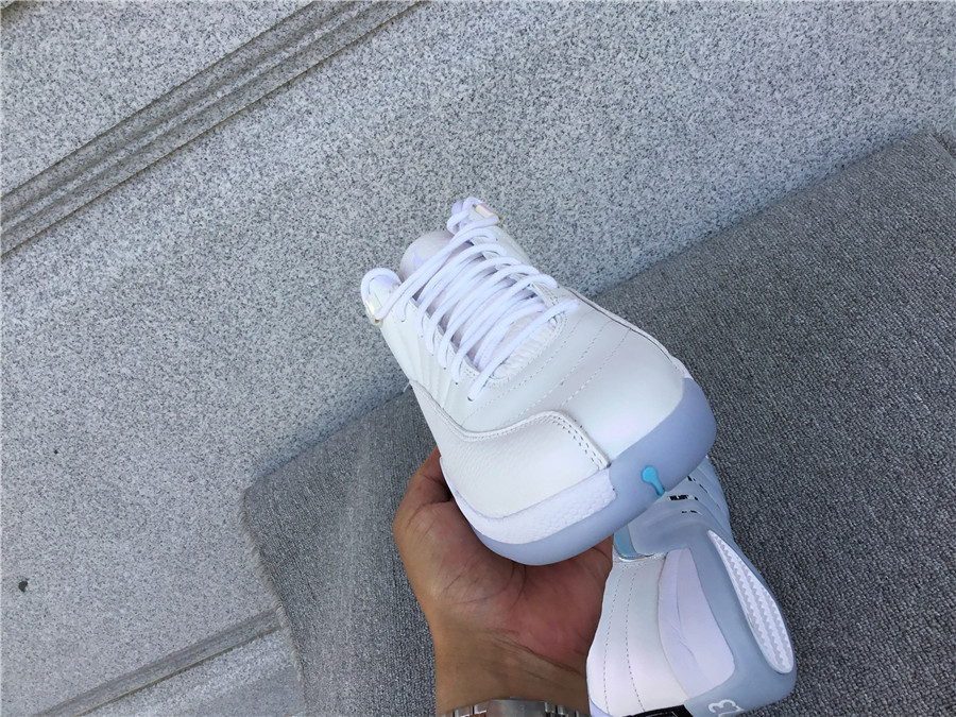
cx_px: 478
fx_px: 856
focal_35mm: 31
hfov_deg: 58.4
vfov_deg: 45.4
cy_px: 358
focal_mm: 3.3
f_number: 2.4
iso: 25
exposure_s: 1/554
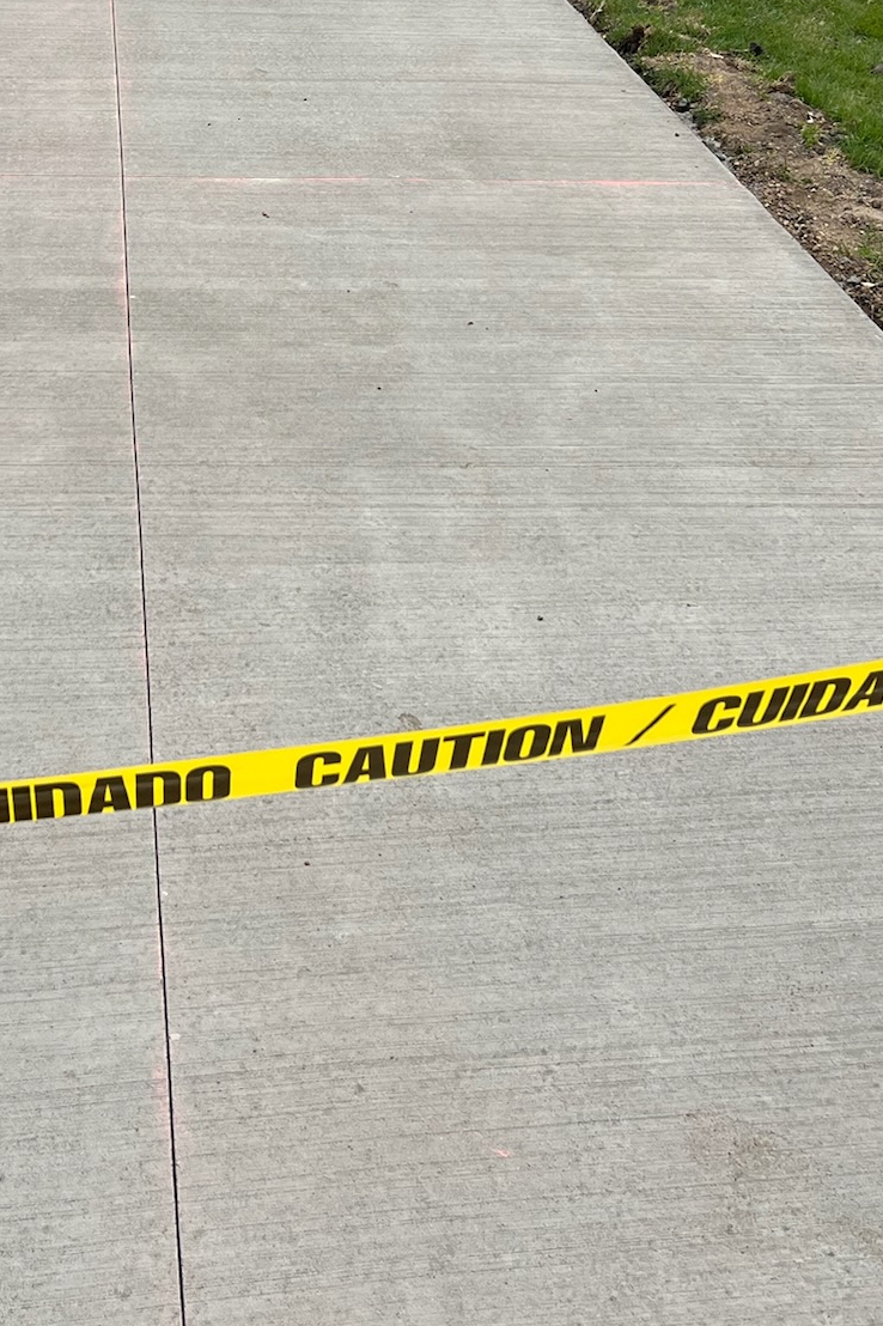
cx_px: 208
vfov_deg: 37.3
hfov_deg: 26.6
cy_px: 159
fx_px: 1841
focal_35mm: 50
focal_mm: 5.7
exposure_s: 1/5319
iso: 50
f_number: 1.5
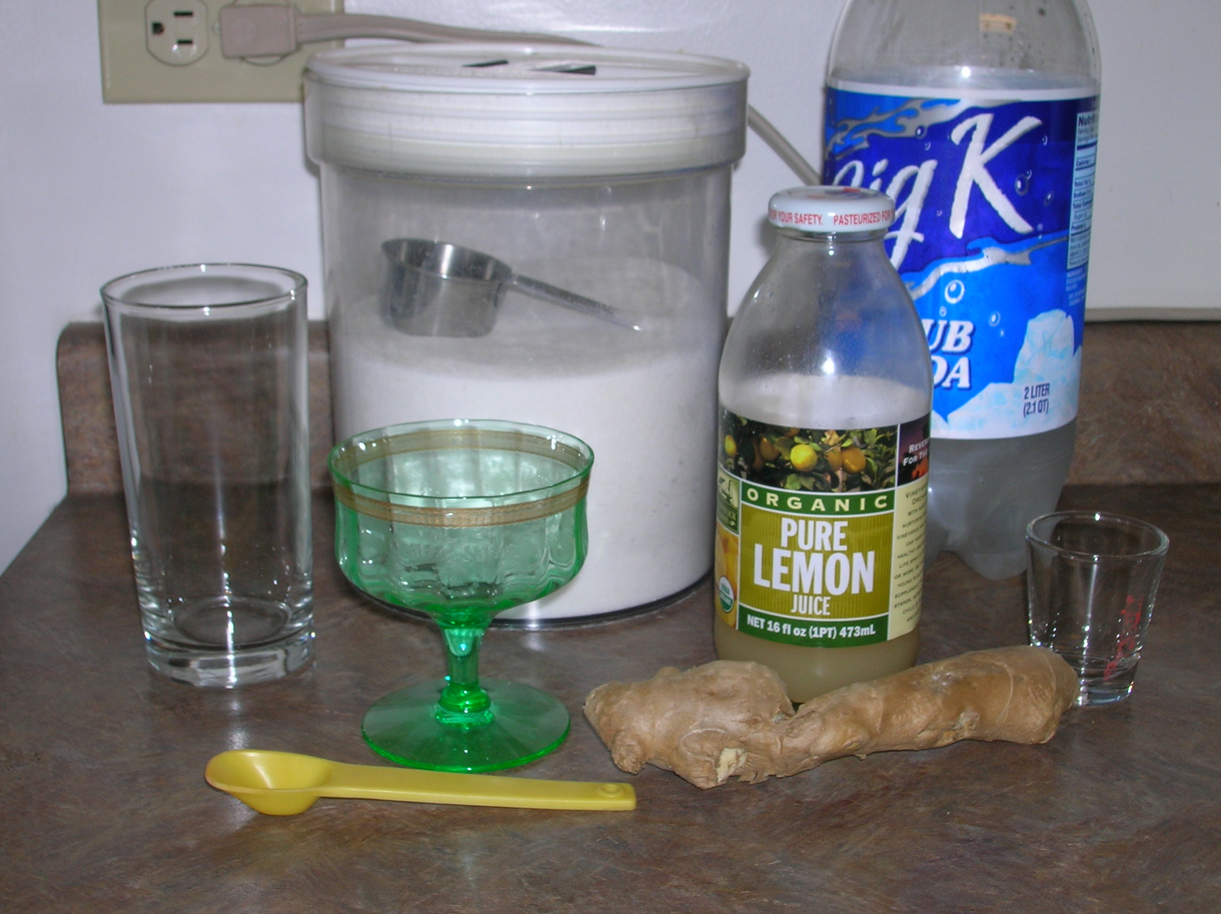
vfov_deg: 31.5
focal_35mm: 46
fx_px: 1621
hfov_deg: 41.3
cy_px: 457
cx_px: 610
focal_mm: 7.7
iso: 50
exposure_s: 1/60.1
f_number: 5.4
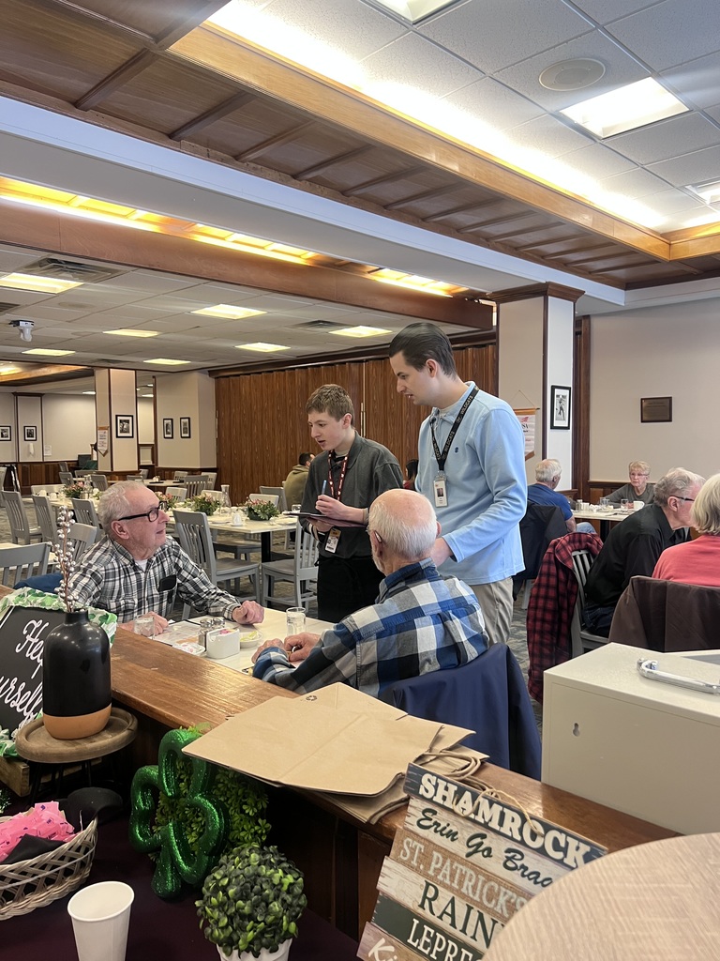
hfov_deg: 53.1
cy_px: 480
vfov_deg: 67.3
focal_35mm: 26
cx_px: 360
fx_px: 721
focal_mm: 5.7
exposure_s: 1/60
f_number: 1.5
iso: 160
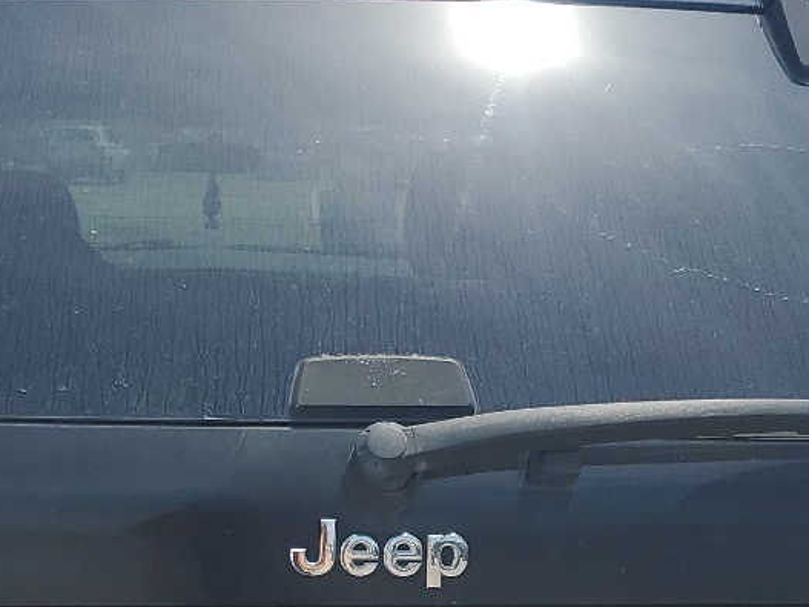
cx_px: 259
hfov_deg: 24.6
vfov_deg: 18.3
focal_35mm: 79
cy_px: 561
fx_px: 1846
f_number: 1.5
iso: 50
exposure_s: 1/3333
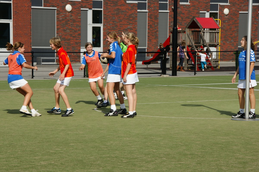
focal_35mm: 128
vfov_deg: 10.7
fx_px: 916
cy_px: 86
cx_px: 130
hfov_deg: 16.1
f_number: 11
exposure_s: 1/400
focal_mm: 85
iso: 200
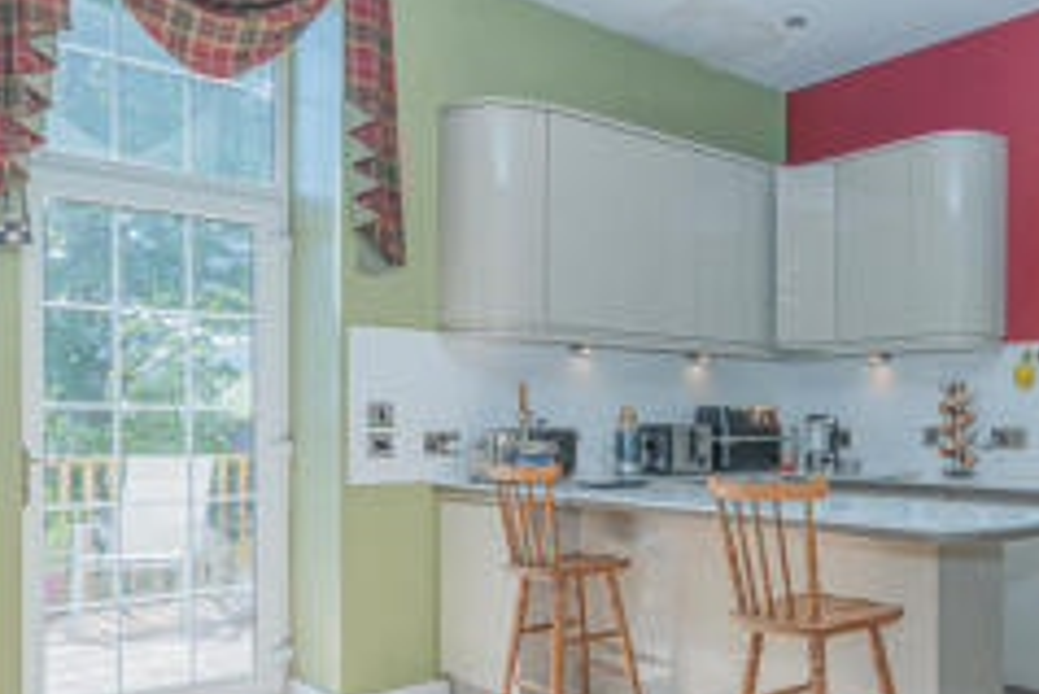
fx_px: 924
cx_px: 755
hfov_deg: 56.3
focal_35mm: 32
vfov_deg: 40.6
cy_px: 469
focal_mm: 16
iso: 250
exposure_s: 1/60
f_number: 9
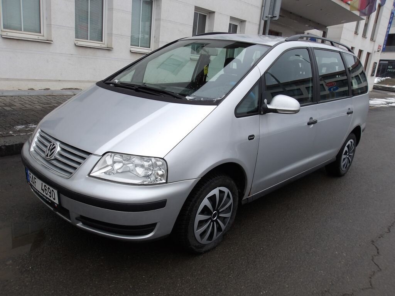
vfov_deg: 51.4
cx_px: 198
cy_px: 148
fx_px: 308
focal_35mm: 27
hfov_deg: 65.3
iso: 100
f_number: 3
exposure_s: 1/261
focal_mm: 4.9
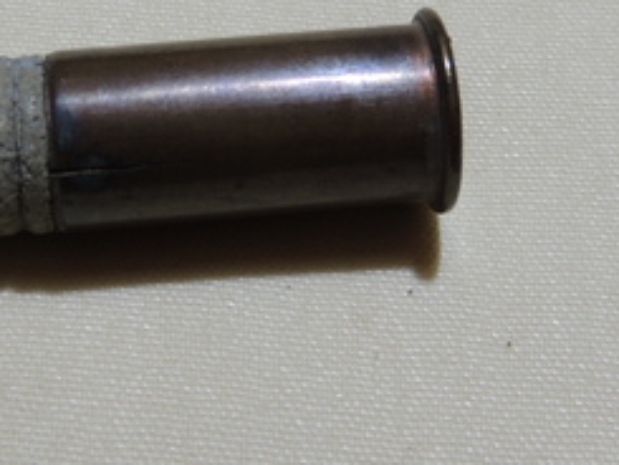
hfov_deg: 21.7
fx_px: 1610
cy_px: 112
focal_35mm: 90
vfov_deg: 16.3
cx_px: 191
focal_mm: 6.2
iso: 100
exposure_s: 1/125
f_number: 3.3
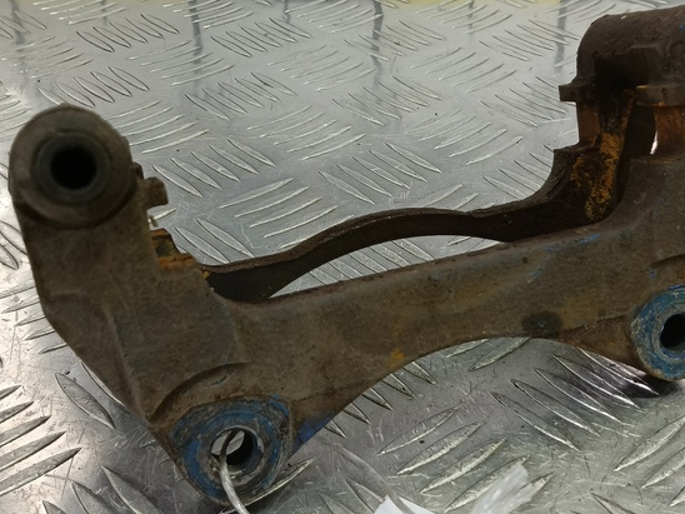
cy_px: 265
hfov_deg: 43.7
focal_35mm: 43
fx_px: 851
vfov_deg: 33.6
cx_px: 389
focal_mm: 4.11
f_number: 1.6
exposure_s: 1/50
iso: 100
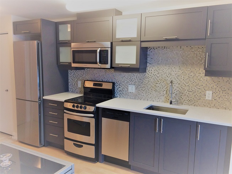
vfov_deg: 48.2
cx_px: 116
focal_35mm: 29
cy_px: 87
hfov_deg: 61.7
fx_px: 194
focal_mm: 4.15
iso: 100
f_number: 2.2
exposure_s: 1/30
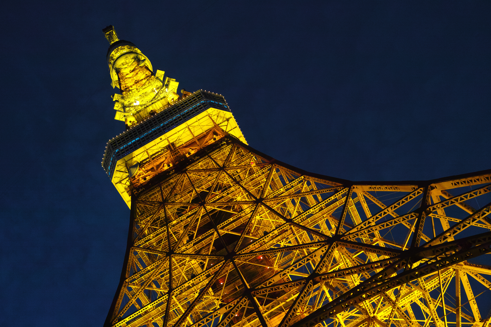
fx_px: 614
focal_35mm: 45
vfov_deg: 29.9
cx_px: 246
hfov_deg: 43.6
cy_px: 164
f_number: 8
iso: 800
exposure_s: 1/10
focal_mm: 30
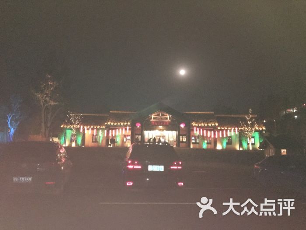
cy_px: 115
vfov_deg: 48.2
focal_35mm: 29
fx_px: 256
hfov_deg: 61.7
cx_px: 153
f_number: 2.2
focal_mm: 4.15
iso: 800
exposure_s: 1/17
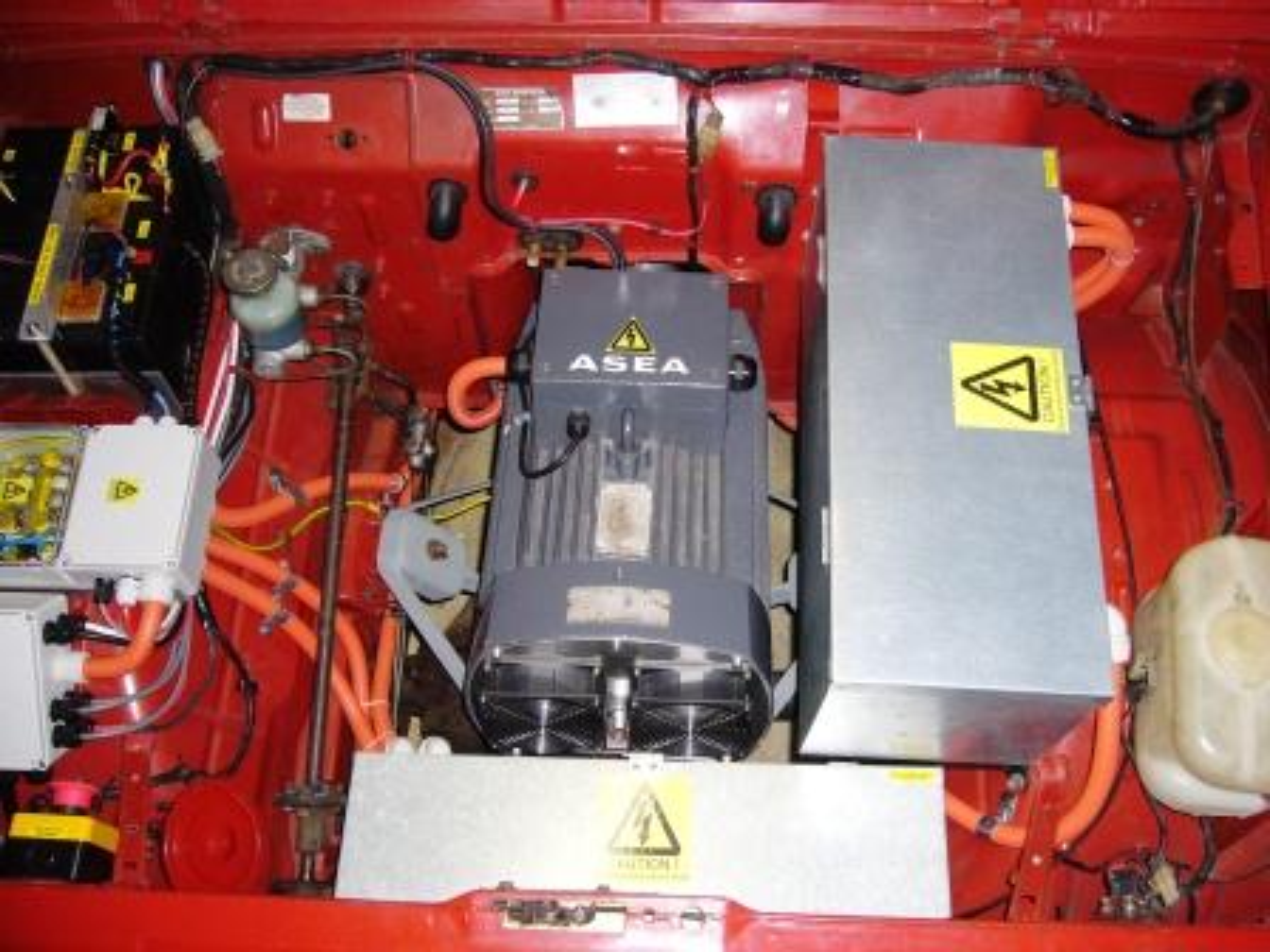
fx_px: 1284
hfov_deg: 52.6
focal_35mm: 35
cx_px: 635
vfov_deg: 40.7
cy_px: 476
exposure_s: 1/60
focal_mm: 5.8
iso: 160
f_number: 2.8
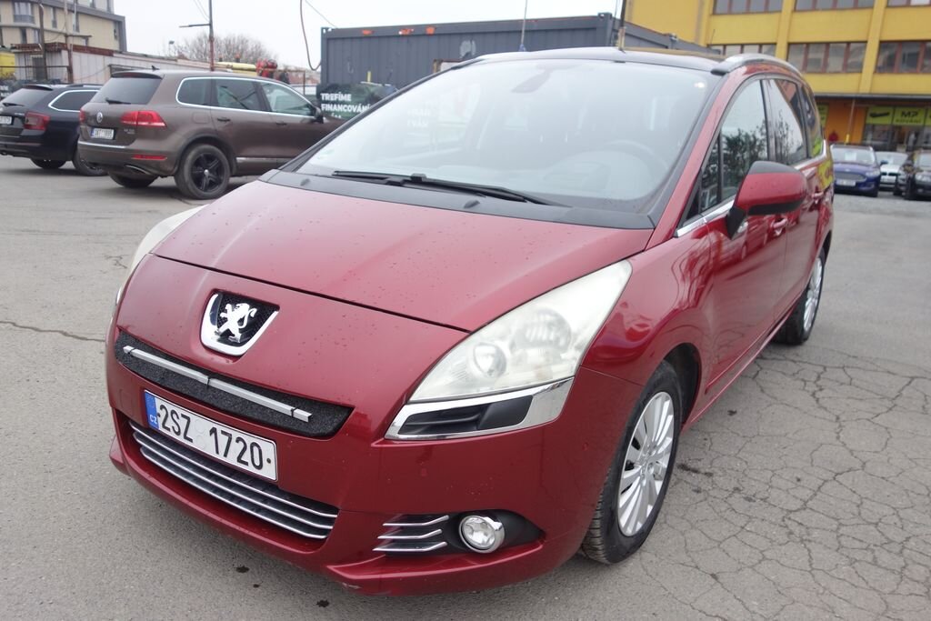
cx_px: 466
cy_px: 310
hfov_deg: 65.5
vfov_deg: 46.4
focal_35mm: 28
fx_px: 724
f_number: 2.2
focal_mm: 10.4
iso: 125
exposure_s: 1/100
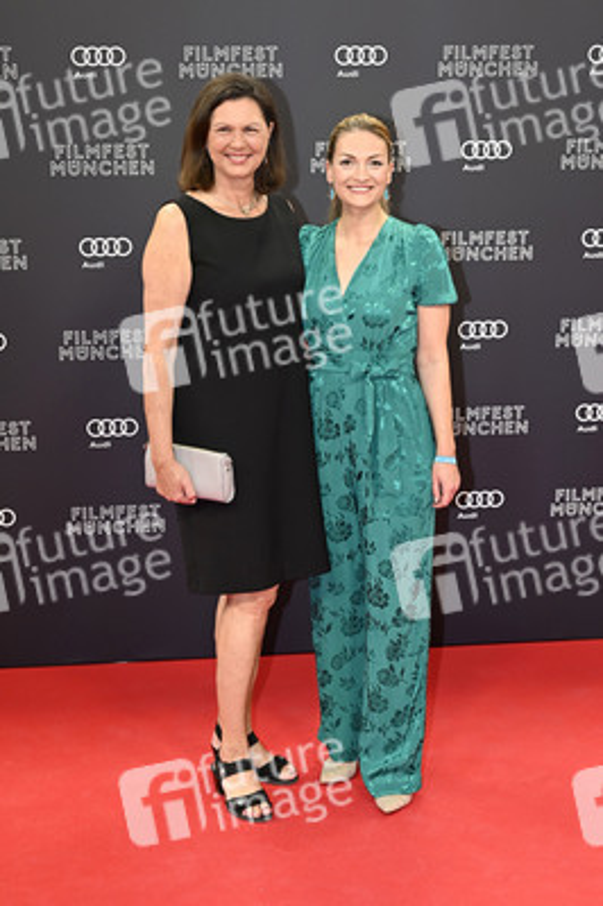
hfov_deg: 27.5
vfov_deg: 40.4
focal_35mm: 49
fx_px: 1233
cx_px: 302
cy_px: 453
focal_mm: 49
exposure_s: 1/125
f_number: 6.3
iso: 800
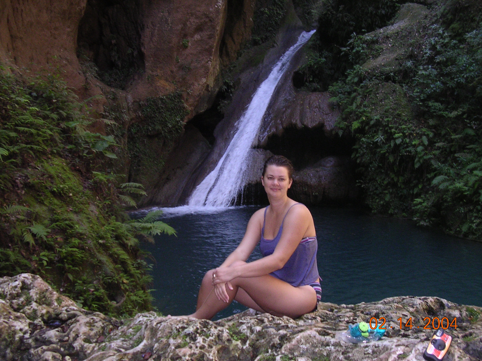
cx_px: 241
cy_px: 180
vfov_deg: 37.7
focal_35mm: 38
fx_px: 529
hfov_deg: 49.0
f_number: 2.8
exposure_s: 1/60.1
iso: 194
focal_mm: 5.8
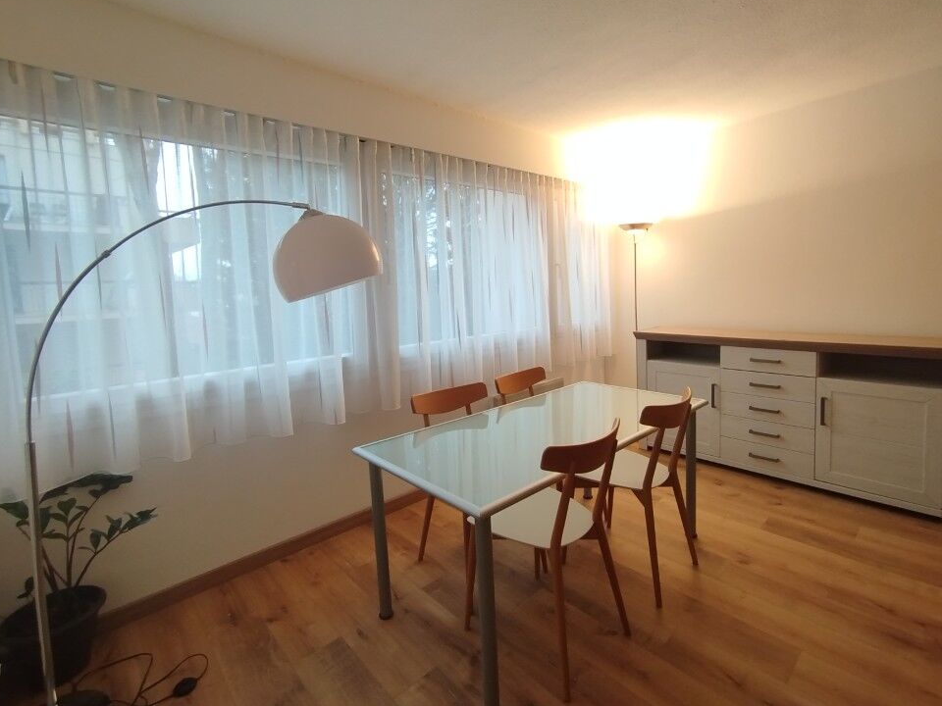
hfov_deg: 94.5
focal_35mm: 16
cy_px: 330
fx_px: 435
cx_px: 487
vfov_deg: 78.0
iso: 80
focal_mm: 1.65
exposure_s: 1/33
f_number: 2.2
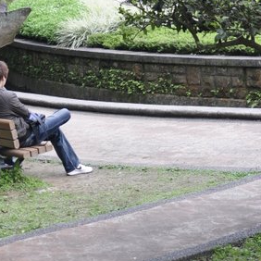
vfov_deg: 12.2
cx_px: 49
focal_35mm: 142
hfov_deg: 12.2
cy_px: 186
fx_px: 1214
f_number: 2.5
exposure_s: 1/100
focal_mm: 35
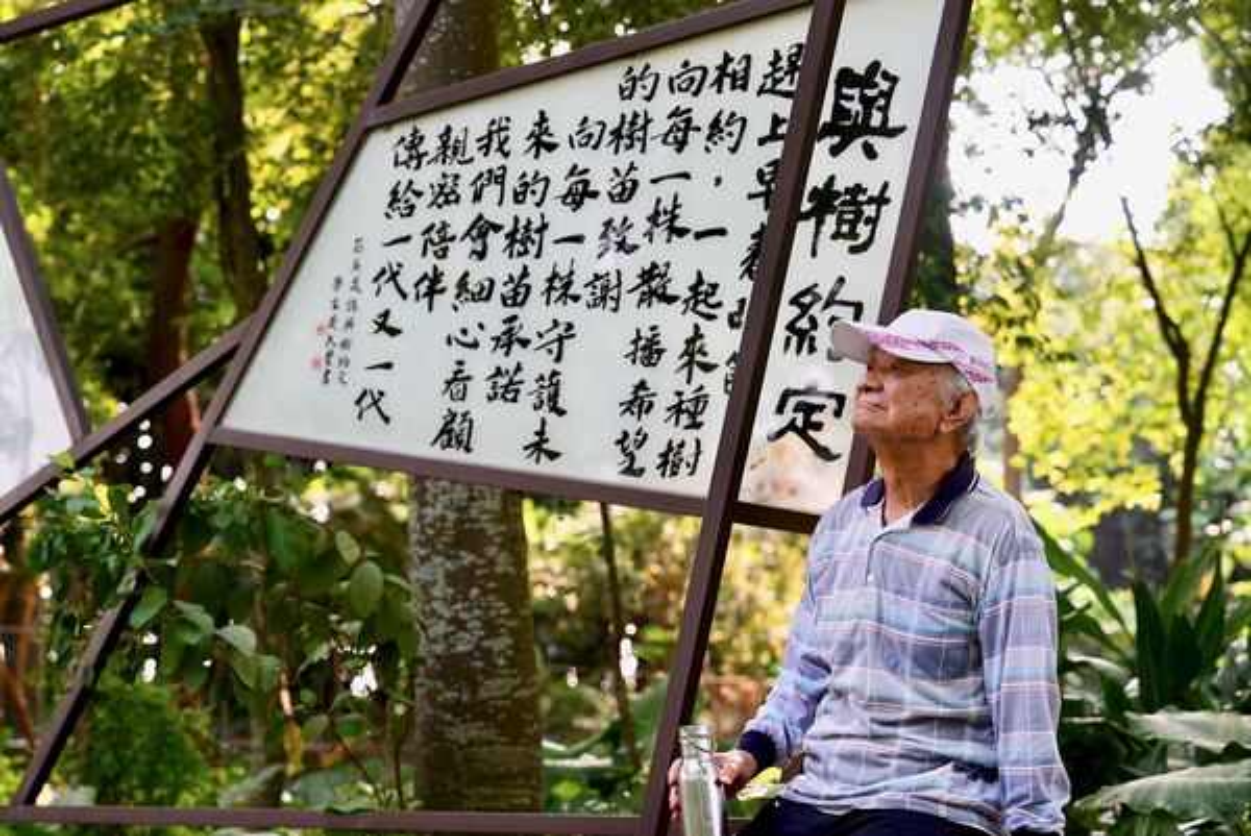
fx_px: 2434
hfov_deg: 28.8
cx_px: 626
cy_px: 418
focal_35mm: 70
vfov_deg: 19.5
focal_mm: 70
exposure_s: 1/160
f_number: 4
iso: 320
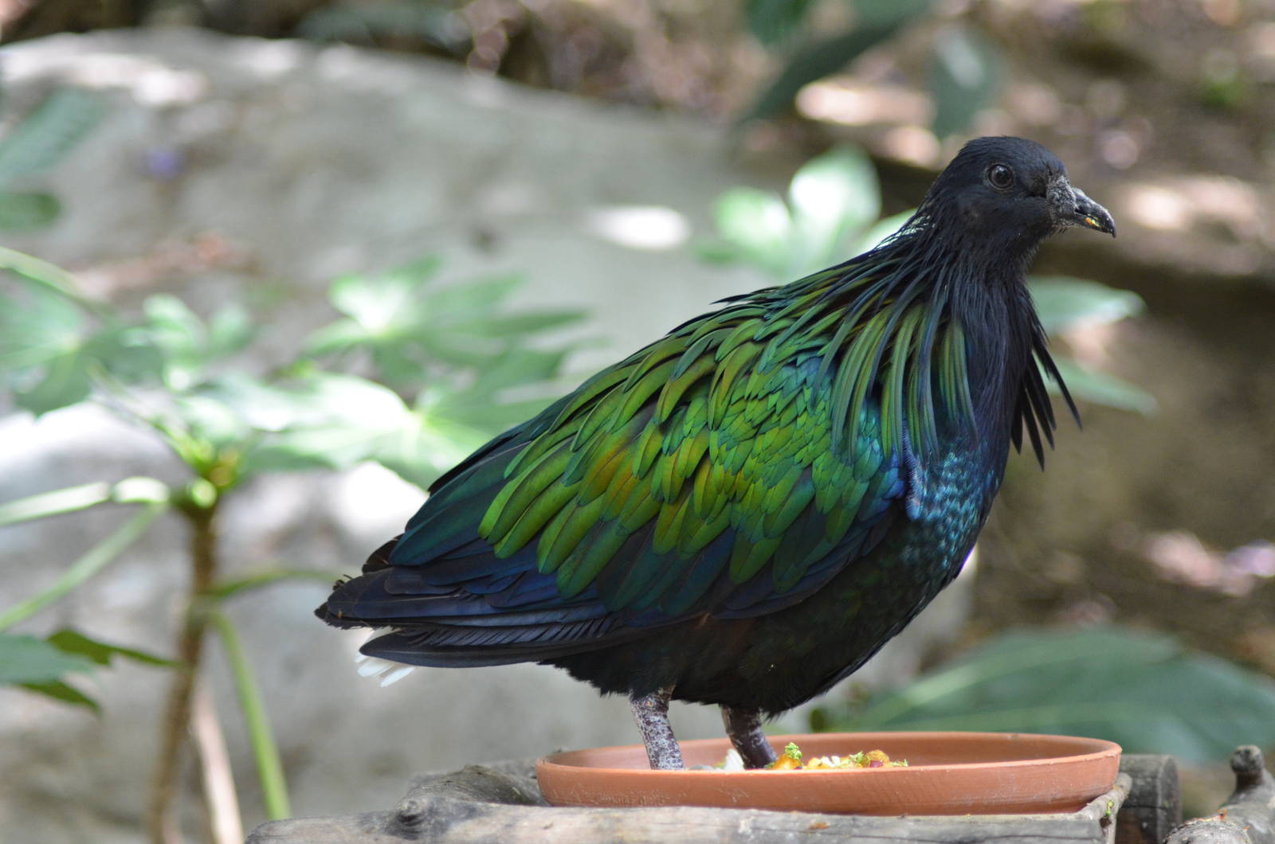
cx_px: 638
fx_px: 3711
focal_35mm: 105
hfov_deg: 19.5
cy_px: 422
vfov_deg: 13.0
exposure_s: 1/250
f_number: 4
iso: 1600
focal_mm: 70
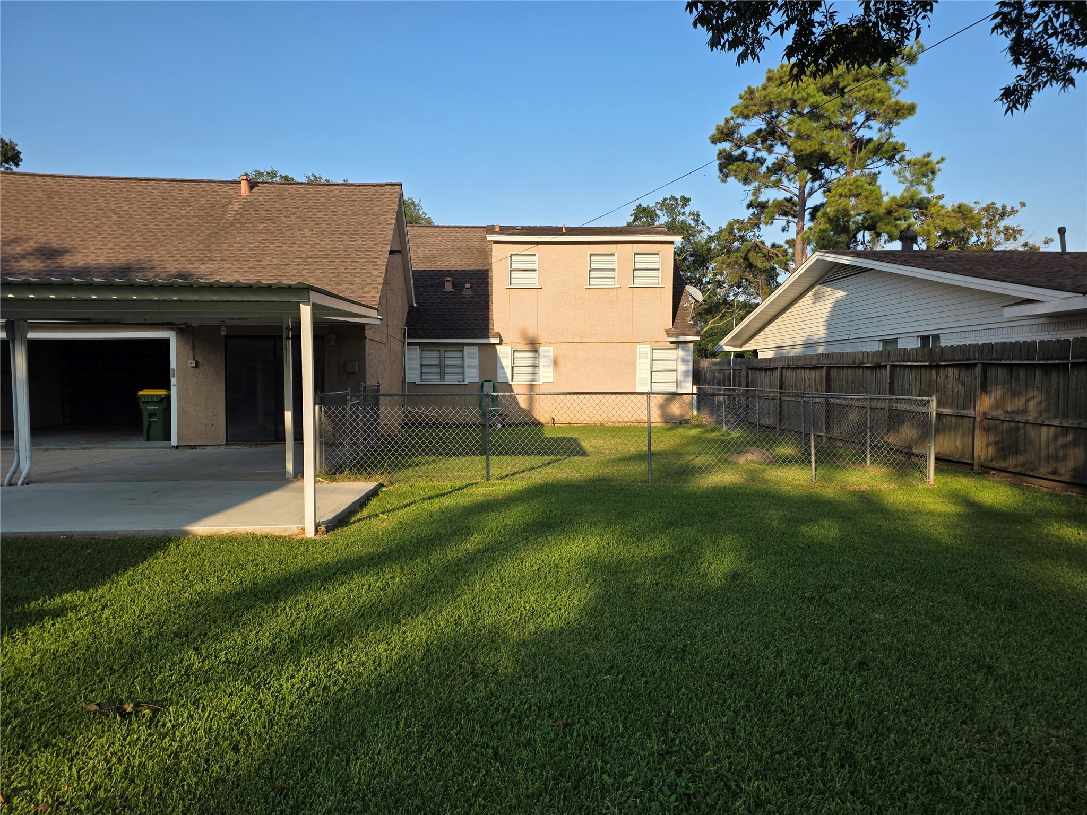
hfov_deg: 73.9
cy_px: 408
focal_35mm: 23
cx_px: 544
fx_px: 722
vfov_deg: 58.9
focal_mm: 6.3
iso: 80
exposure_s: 1/2775
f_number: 1.7
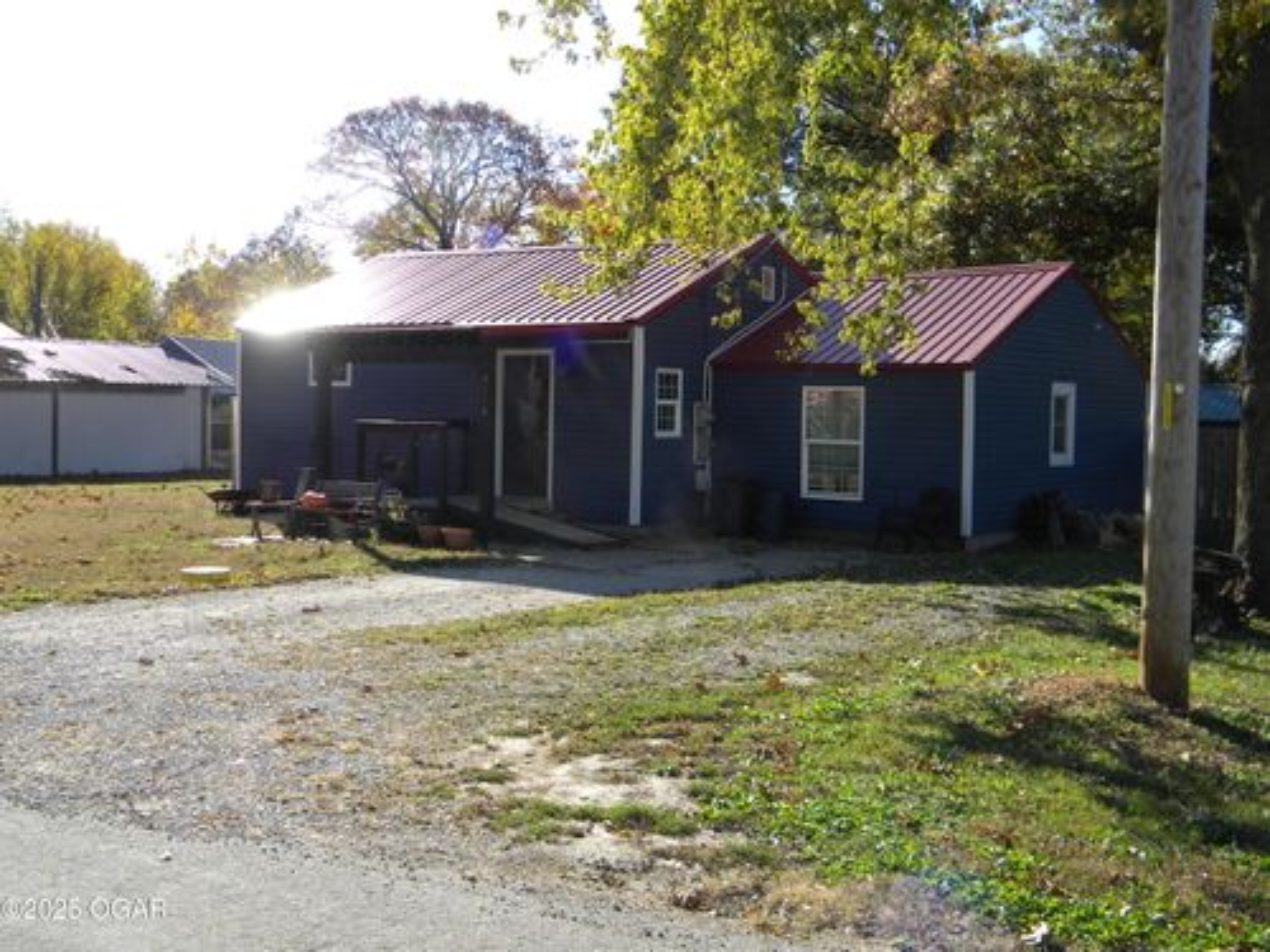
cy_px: 476
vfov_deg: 35.1
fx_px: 1504
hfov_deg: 45.8
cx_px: 635
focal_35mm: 41
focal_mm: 7.3
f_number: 3.8
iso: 80
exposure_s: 1/410
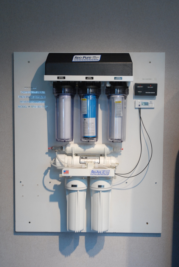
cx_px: 90
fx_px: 390
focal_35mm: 52
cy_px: 134
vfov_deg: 37.8
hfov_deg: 25.8
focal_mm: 35
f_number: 5.6
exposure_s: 1/40
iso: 800
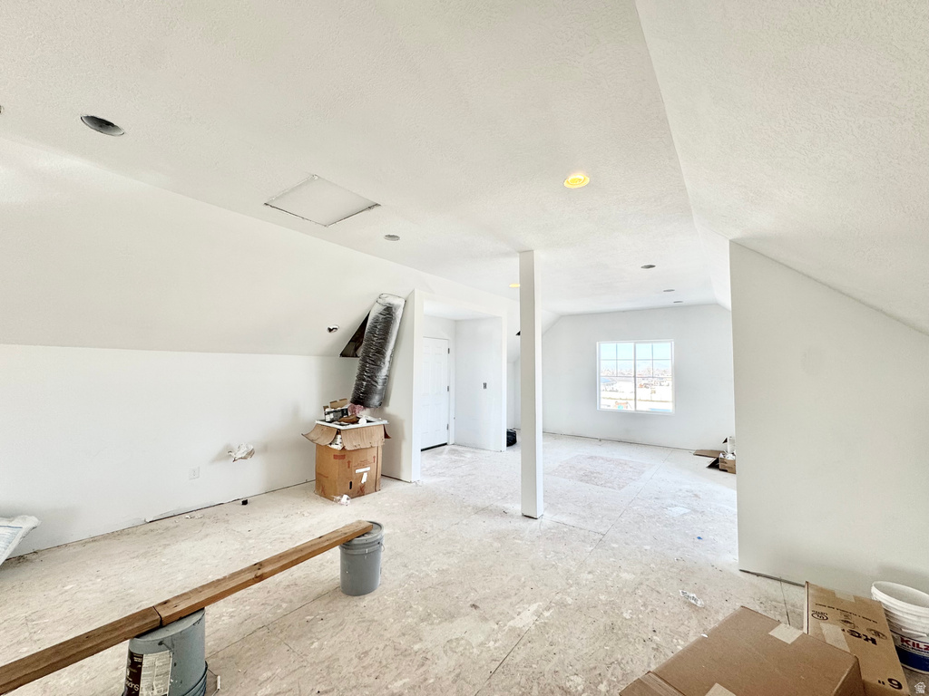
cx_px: 464
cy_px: 348
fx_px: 376
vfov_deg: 85.7
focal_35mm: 14
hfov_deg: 102.1
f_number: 2.2
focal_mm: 2.22
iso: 40
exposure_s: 1/120
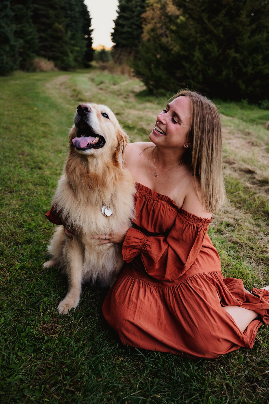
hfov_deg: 41.7
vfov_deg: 59.5
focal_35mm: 32
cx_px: 134
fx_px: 354
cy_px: 202
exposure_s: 1/500
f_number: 2.8
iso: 500
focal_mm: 31.5
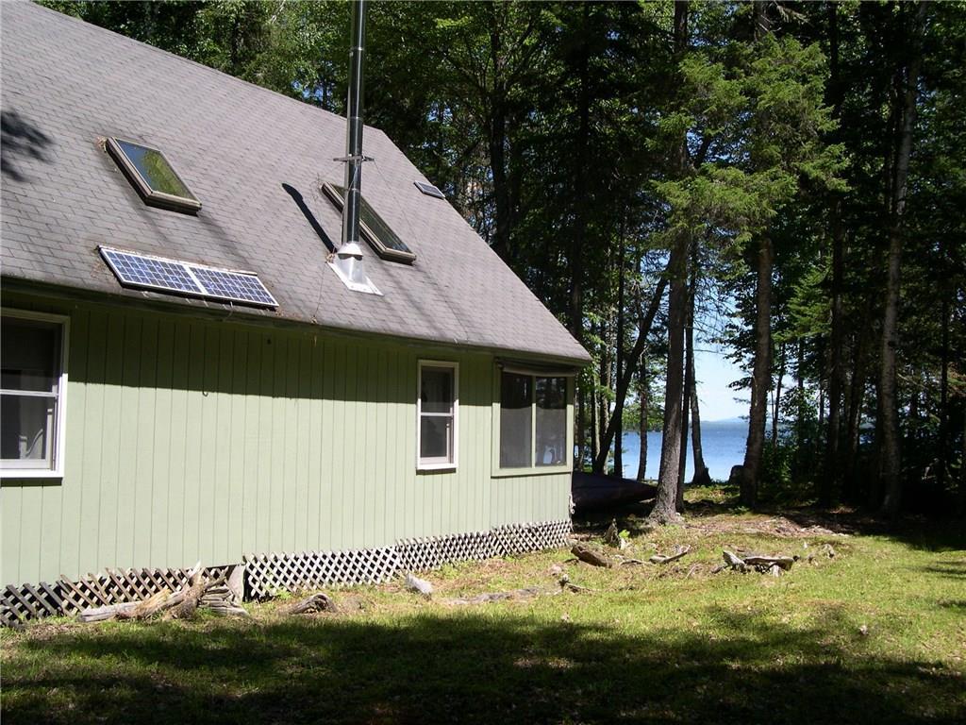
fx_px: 1060
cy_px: 362
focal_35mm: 38
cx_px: 483
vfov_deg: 37.7
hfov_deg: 49.0
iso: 100
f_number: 7.6
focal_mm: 8
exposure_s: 1/109
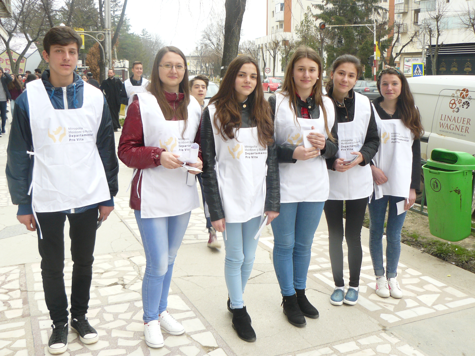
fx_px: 494
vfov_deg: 39.7
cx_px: 238
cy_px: 178
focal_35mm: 36
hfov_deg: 51.4
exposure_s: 1/100
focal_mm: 6
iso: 100
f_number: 3.2
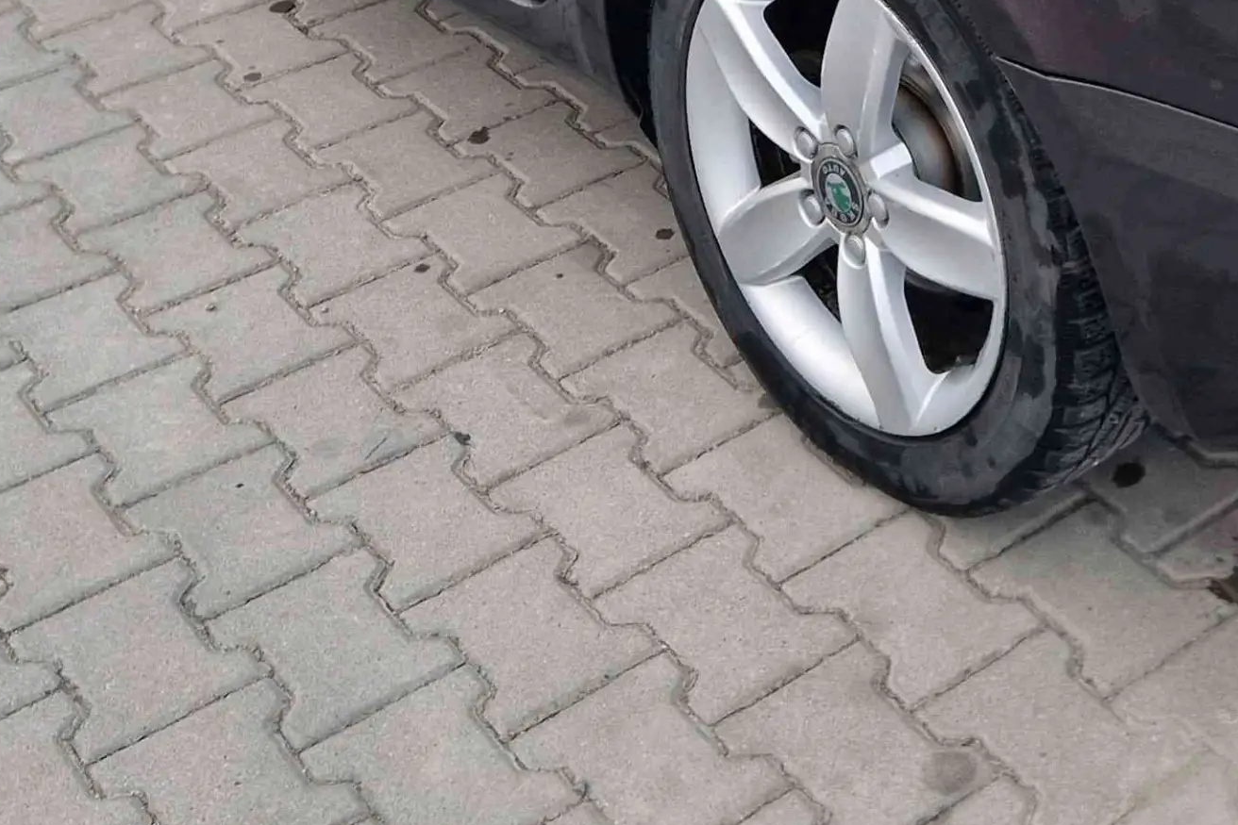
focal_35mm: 70
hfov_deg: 28.2
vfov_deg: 17.9
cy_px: -324
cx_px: 1012
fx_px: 2407
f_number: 1.8
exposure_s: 1/180
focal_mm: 5.4
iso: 160
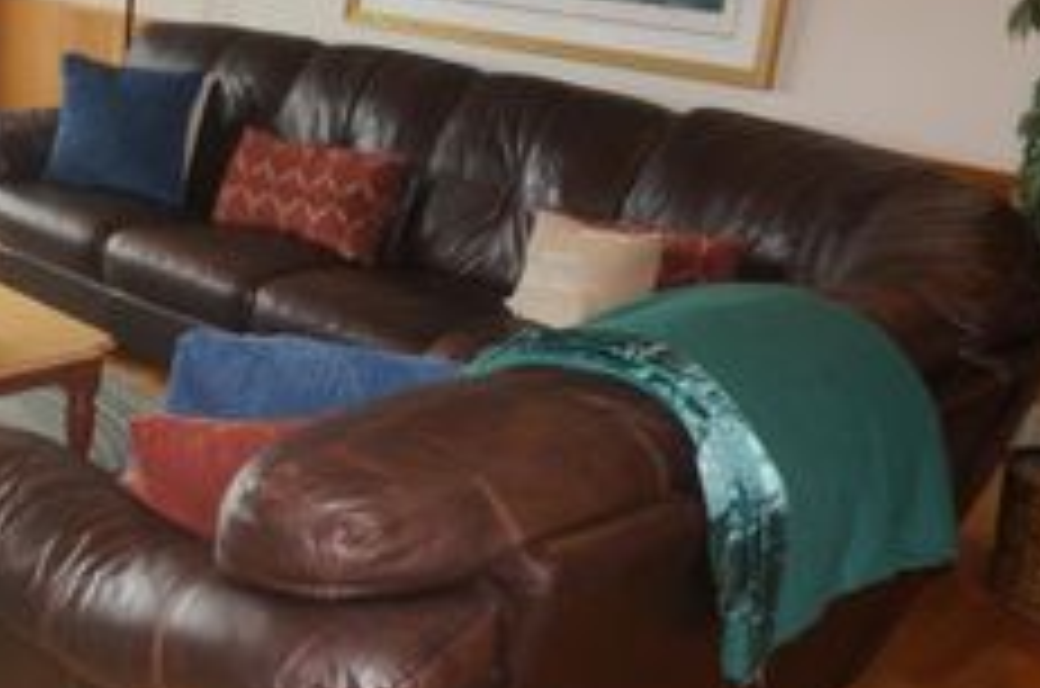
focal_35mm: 52
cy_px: 351
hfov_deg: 35.1
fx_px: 1499
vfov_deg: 25.9
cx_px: 32
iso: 200
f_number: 4
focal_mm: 16
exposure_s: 1/60
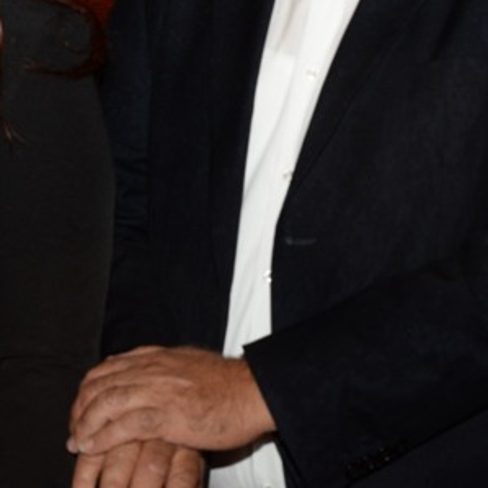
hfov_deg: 10.3
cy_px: -33
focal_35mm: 169
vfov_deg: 10.2
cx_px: 144
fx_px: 2695
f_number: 8
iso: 1250
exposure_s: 1/100
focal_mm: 62
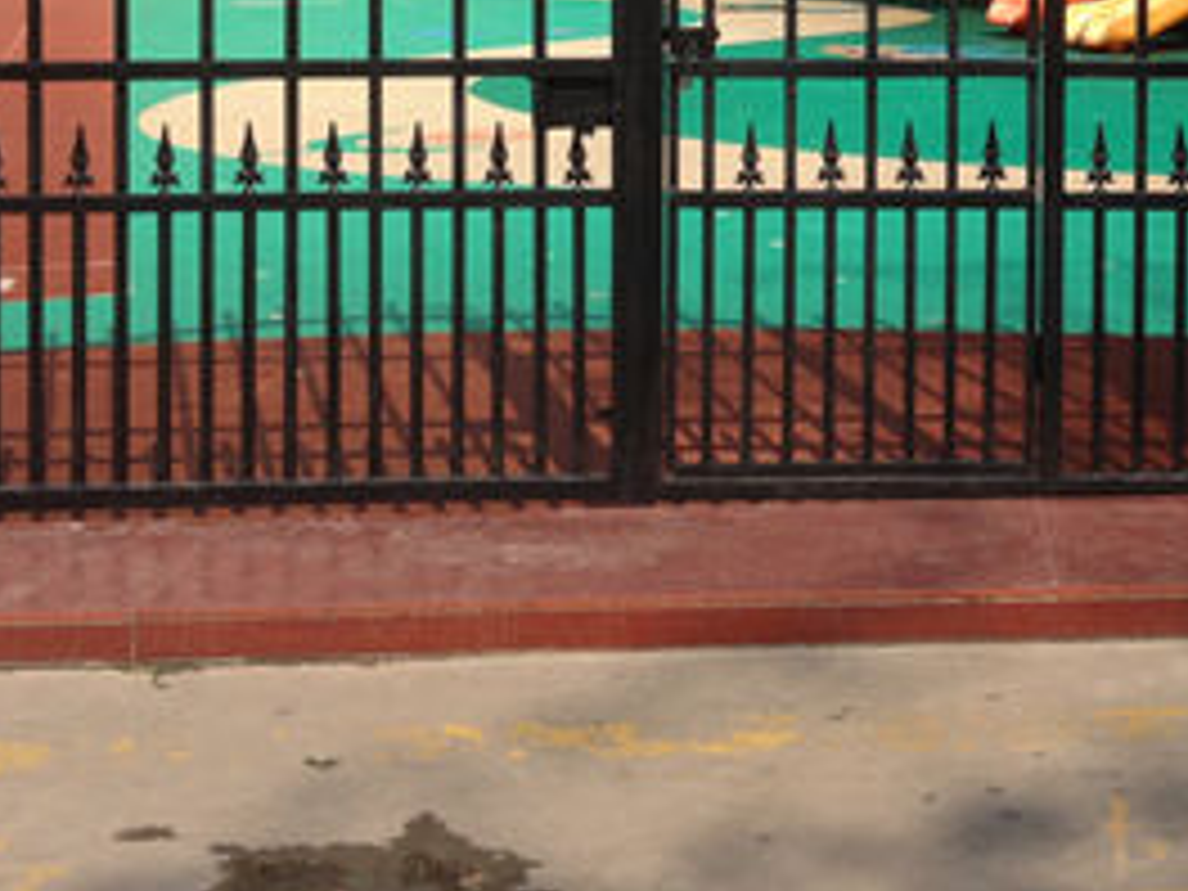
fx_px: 2574
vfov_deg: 19.0
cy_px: -36
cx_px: 968
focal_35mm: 75
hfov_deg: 25.5
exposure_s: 1/1427
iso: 50
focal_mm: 4.12
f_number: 2.4
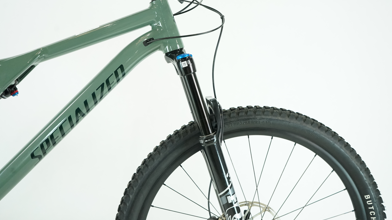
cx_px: 194
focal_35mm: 33
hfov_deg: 59.5
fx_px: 343
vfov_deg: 35.5
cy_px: 90
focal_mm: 31
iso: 2500
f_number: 5.6
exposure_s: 1/200
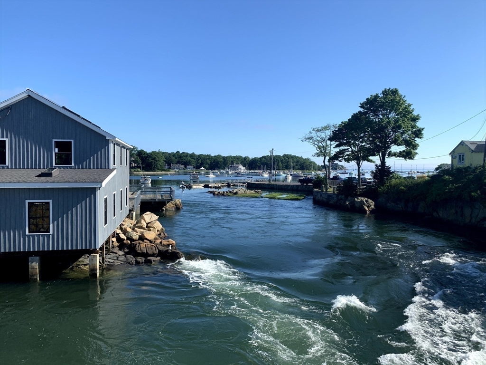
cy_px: 182
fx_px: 365
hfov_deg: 67.3
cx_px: 243
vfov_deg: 53.1
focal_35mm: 26
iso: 25
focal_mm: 4.25
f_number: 1.8
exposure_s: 1/2114
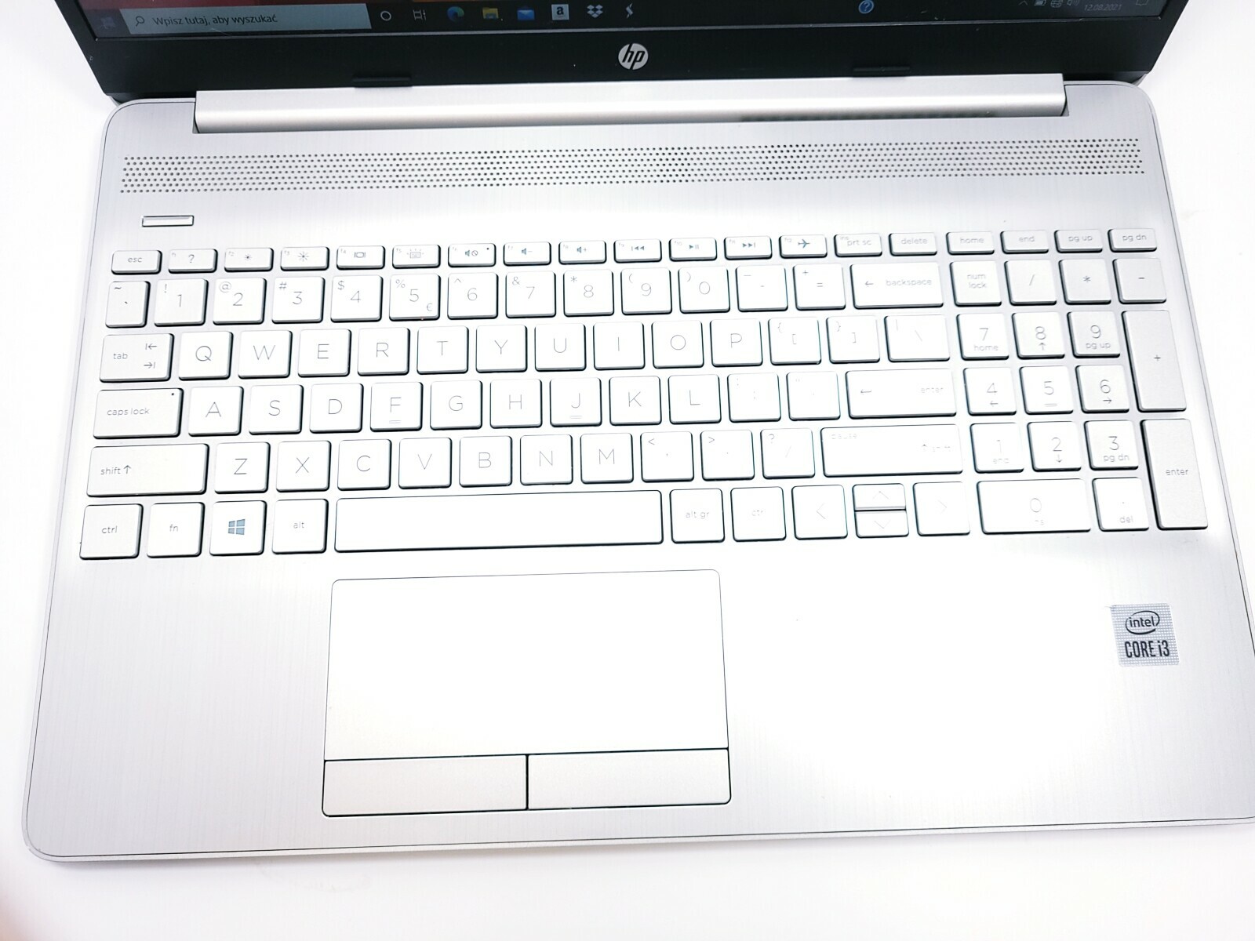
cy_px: 470
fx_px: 943
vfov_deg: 53.1
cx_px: 628
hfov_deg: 67.3
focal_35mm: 26
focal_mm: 5.4
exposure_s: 1/100
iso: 64
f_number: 1.8
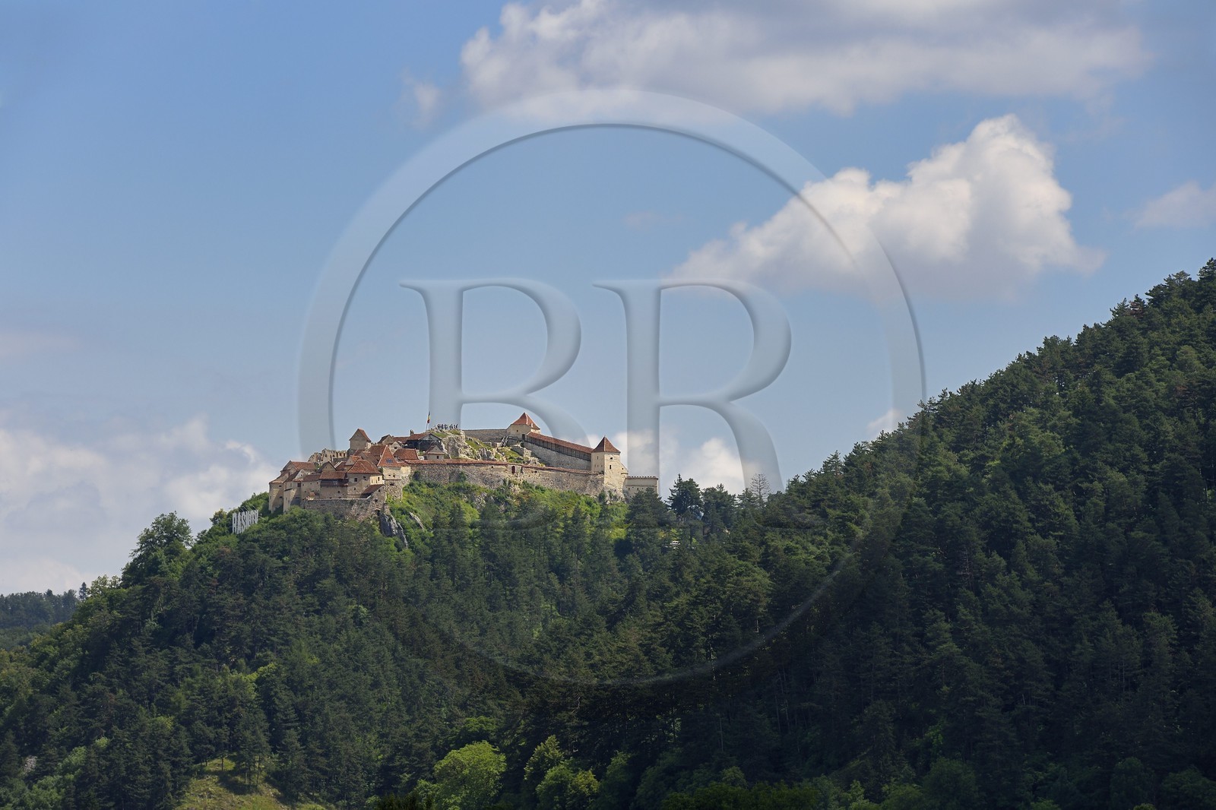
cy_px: 405
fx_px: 6754
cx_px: 608
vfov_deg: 6.9
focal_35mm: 200
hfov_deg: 10.3
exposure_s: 1/400
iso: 200
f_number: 11
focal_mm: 200
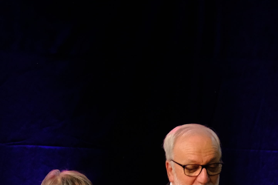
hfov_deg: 4.7
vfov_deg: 3.1
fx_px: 3366
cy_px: 265
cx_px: 220
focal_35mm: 436
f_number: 5.3
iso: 800
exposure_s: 1/70
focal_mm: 70.2
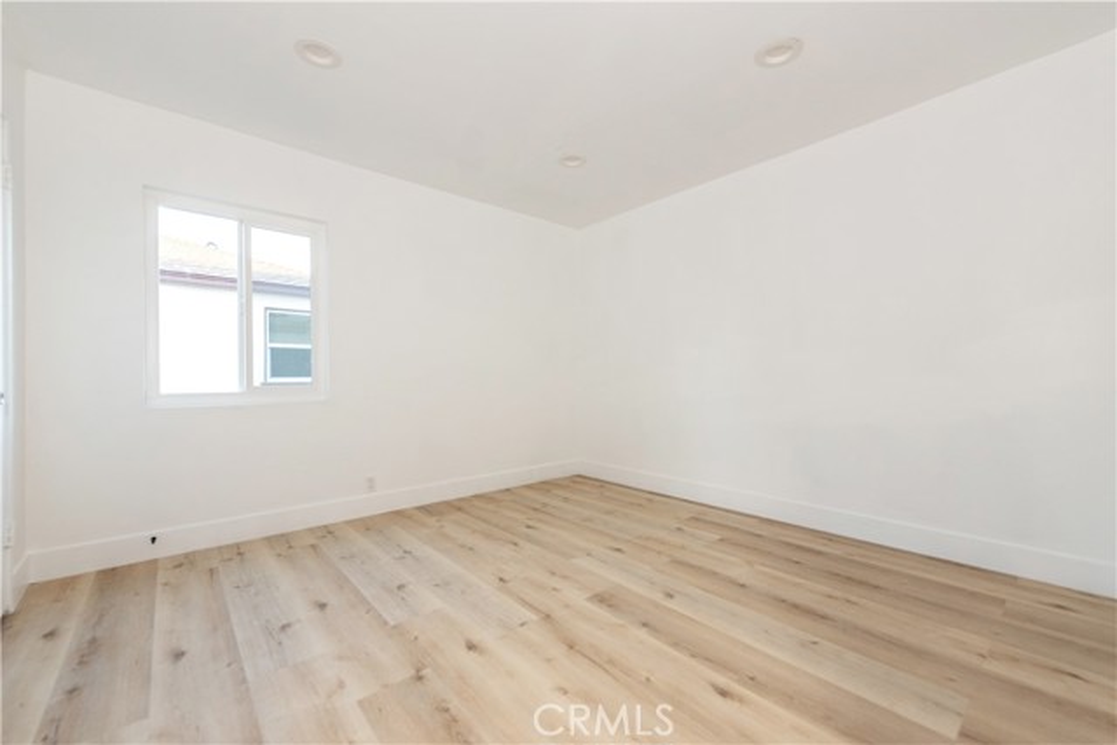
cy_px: 372
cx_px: 558
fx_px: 434
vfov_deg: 81.2
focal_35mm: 14
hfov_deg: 104.2
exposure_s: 1/80
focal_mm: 14
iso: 800
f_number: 4.5
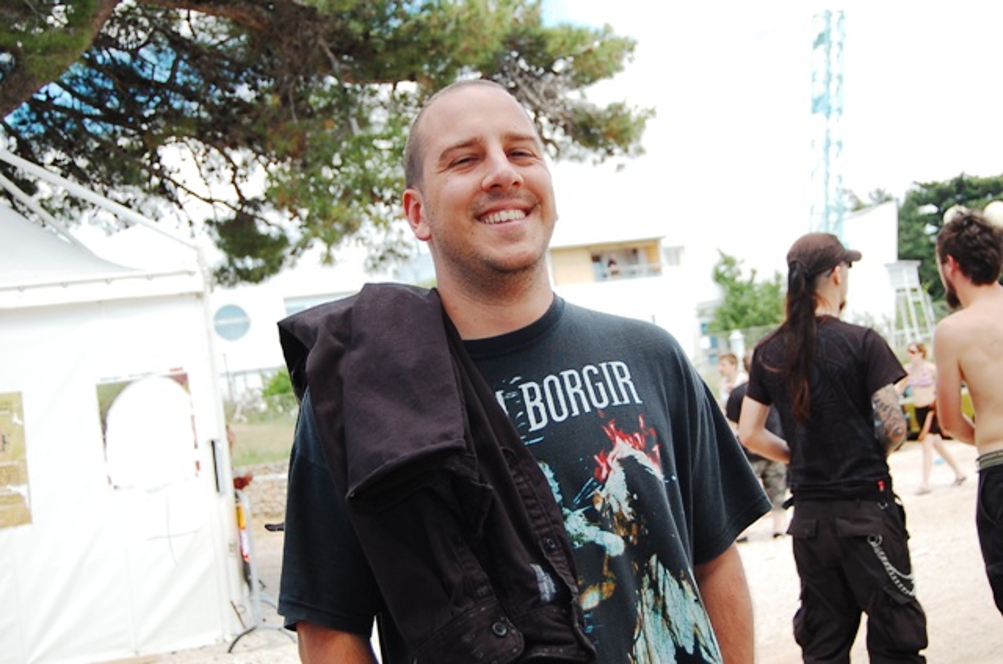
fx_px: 1335
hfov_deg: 41.2
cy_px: 332
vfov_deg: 28.0
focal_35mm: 48
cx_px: 502
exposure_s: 1/320
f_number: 4.5
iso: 200
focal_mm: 32
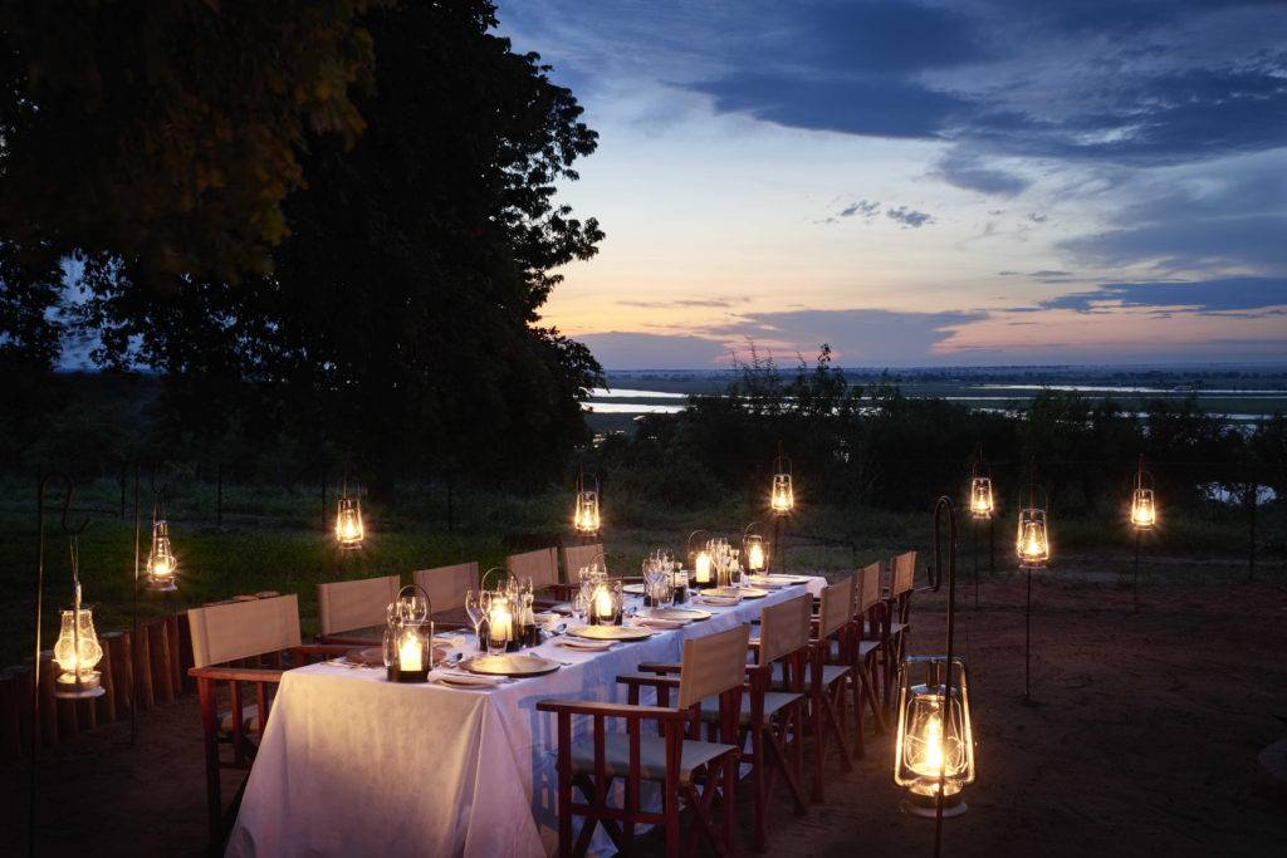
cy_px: 429
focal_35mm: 36
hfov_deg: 53.1
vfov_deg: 36.9
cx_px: 644
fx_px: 1287
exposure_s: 10
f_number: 11
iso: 100
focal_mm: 36
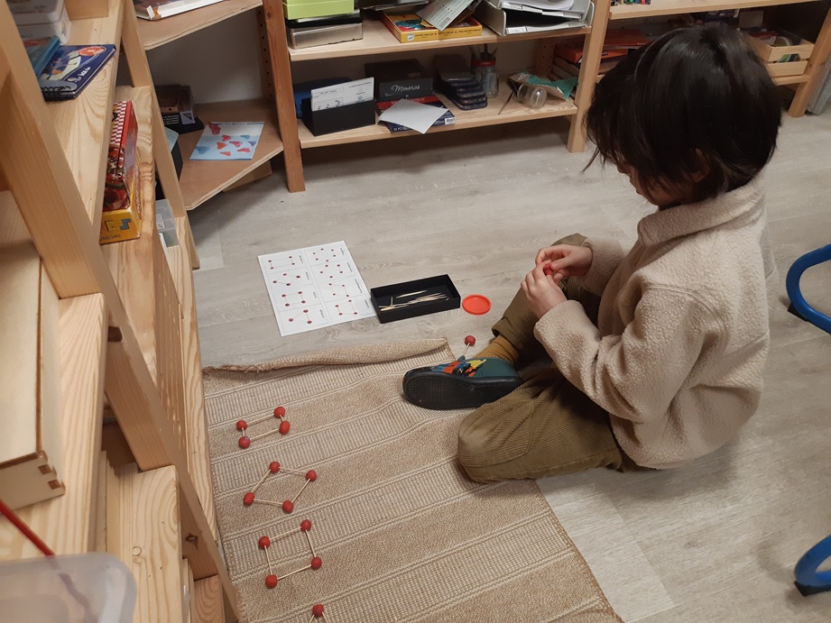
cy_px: 312
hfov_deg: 67.3
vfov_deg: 53.1
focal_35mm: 26
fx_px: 624
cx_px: 416
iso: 125
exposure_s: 1/50
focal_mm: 3.92
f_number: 1.7
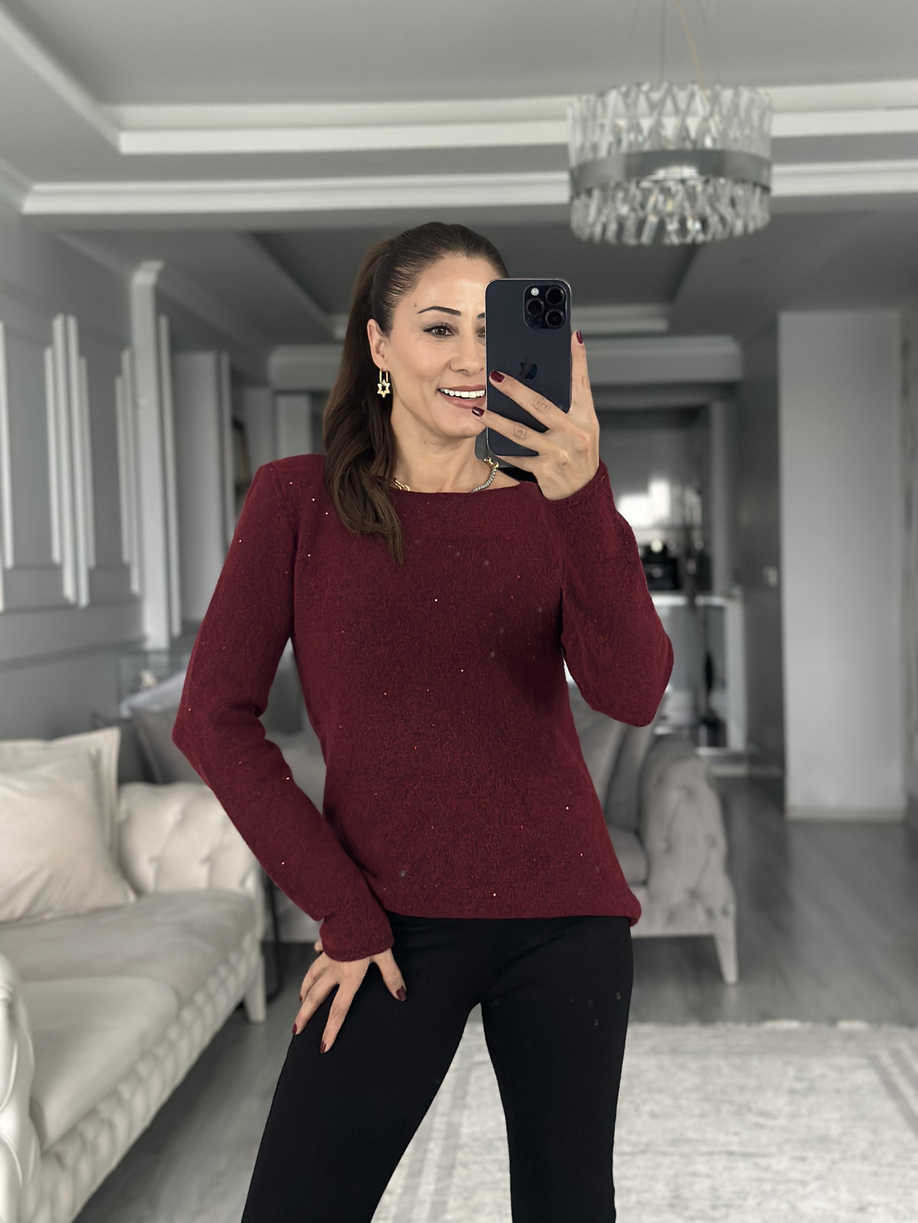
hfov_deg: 30.3
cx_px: 459
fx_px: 1697
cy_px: 612
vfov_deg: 39.7
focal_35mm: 48
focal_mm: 6.86
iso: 500
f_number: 1.78
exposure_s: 1/40
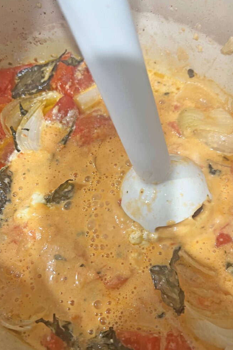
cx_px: 109
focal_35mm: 28
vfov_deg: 65.5
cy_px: 177
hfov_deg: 46.4
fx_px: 272
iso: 250
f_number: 1.5
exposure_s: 1/60
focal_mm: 5.7
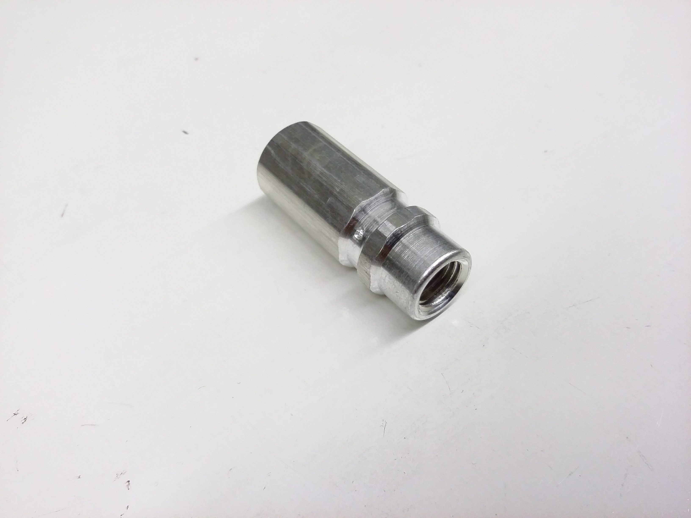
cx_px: 346
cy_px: 259
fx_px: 639
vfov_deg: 44.2
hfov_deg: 56.8
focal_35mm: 32
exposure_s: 1/20
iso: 160
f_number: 2.4
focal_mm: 3.4
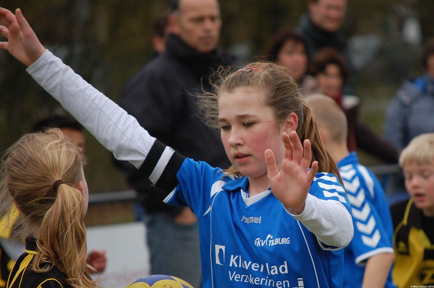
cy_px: 144
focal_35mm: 300
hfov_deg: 6.9
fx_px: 3612
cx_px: 217
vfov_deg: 4.6
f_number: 5.6
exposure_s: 1/800
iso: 400
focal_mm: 200
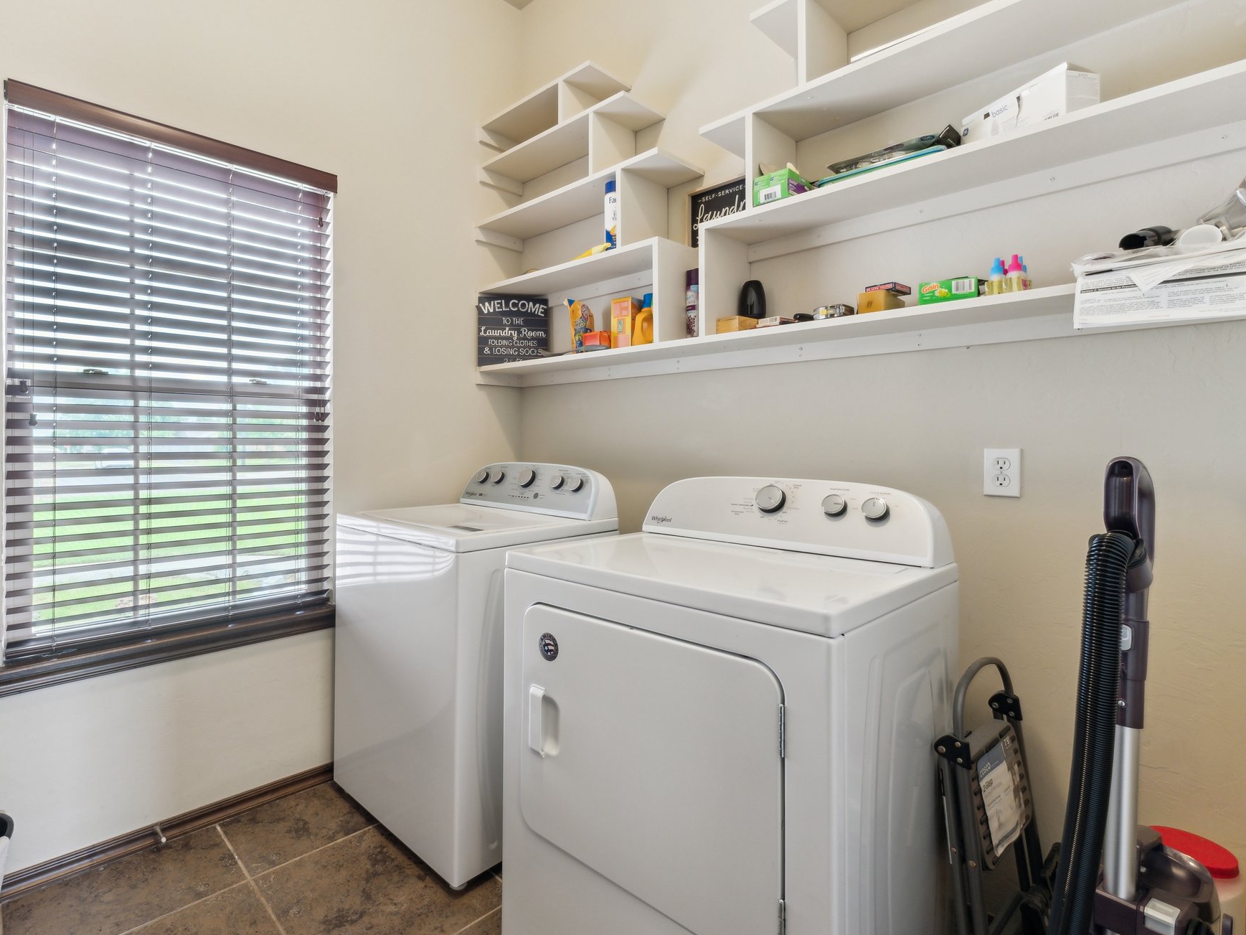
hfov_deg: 90.3
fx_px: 612
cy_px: 447
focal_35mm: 17
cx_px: 524
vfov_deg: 74.7
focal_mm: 10
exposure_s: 1/20
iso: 400
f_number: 8
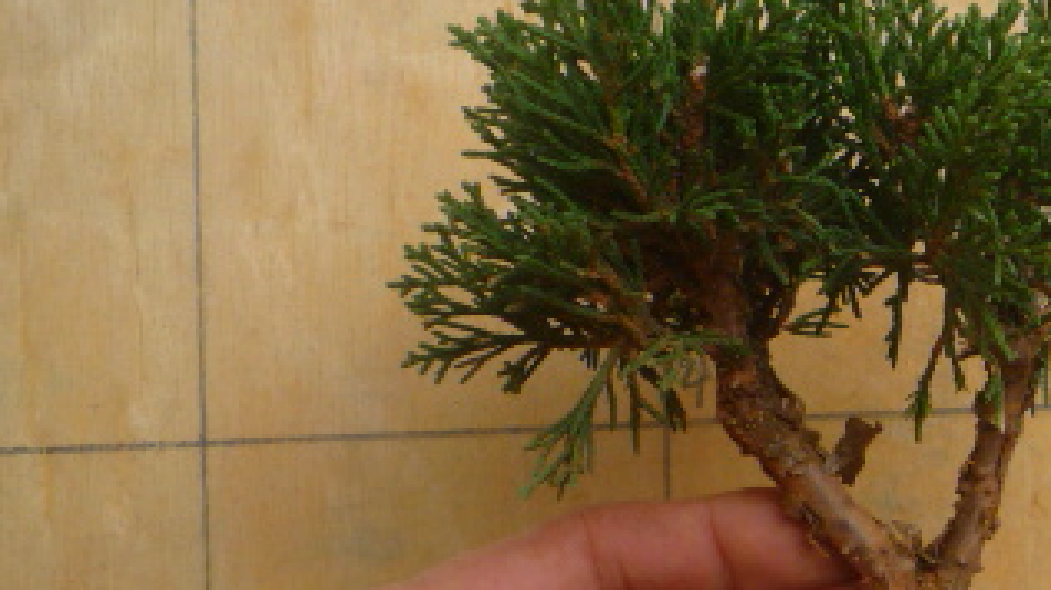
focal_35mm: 55
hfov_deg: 35.2
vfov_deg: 21.6
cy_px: 434
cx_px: 981
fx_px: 1532
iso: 100
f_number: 2.8
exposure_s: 1/400
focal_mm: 4.4
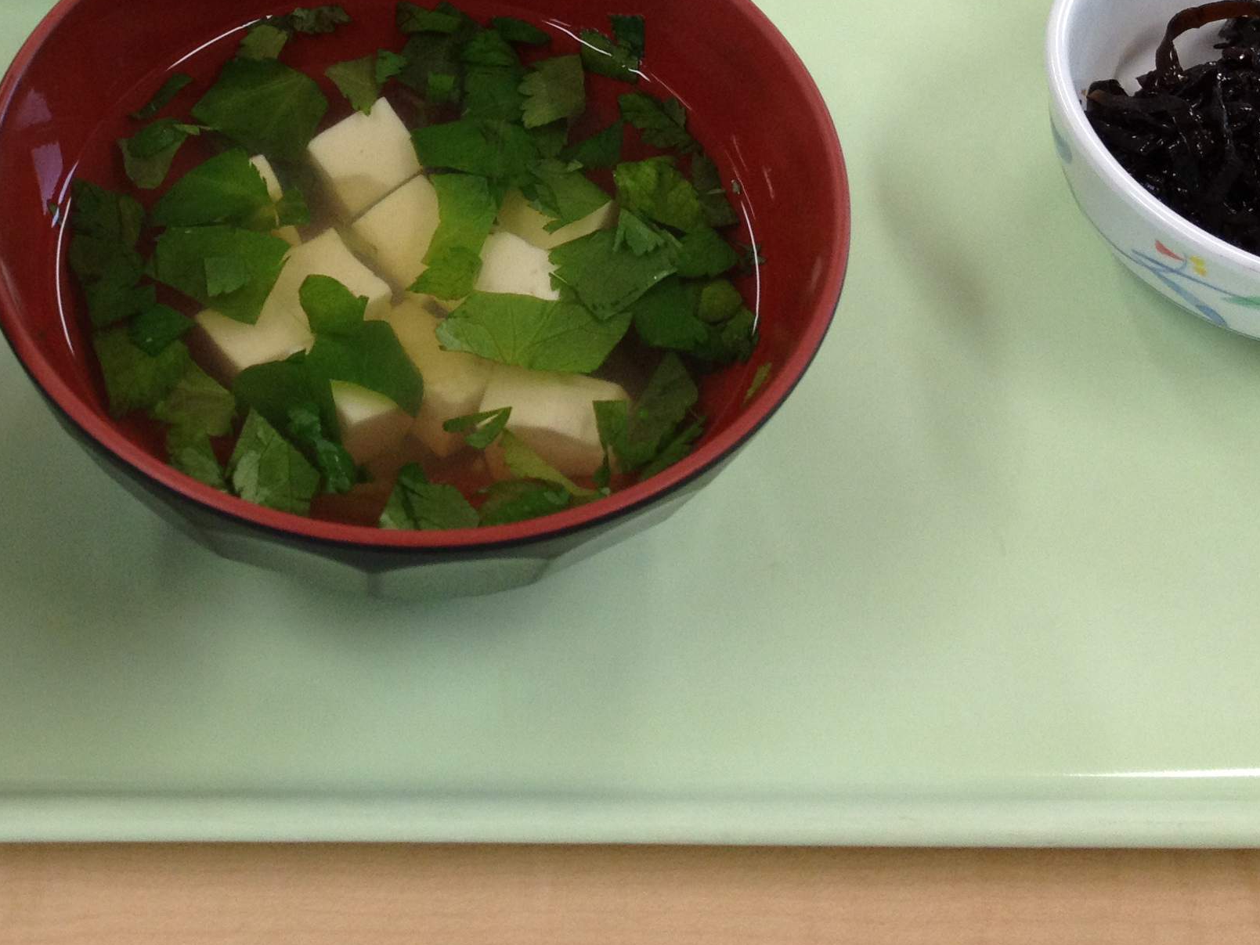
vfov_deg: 20.3
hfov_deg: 27.0
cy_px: 96
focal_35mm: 71
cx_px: 285
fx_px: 2585
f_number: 2.4
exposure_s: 1/60
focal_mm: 4.28
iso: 80
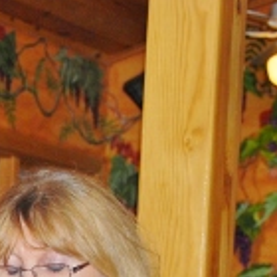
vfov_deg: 6.6
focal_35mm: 262
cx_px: -131
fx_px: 2371
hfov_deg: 6.6
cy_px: 421
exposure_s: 1/60
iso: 200
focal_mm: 45
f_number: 5.3
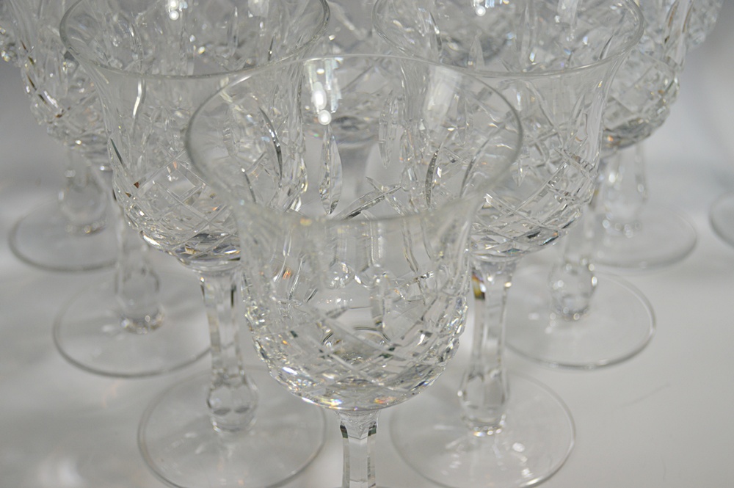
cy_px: 244
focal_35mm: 60
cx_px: 367
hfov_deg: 33.4
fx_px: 1222
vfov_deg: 22.6
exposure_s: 1/100
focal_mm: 40
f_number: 5
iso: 400
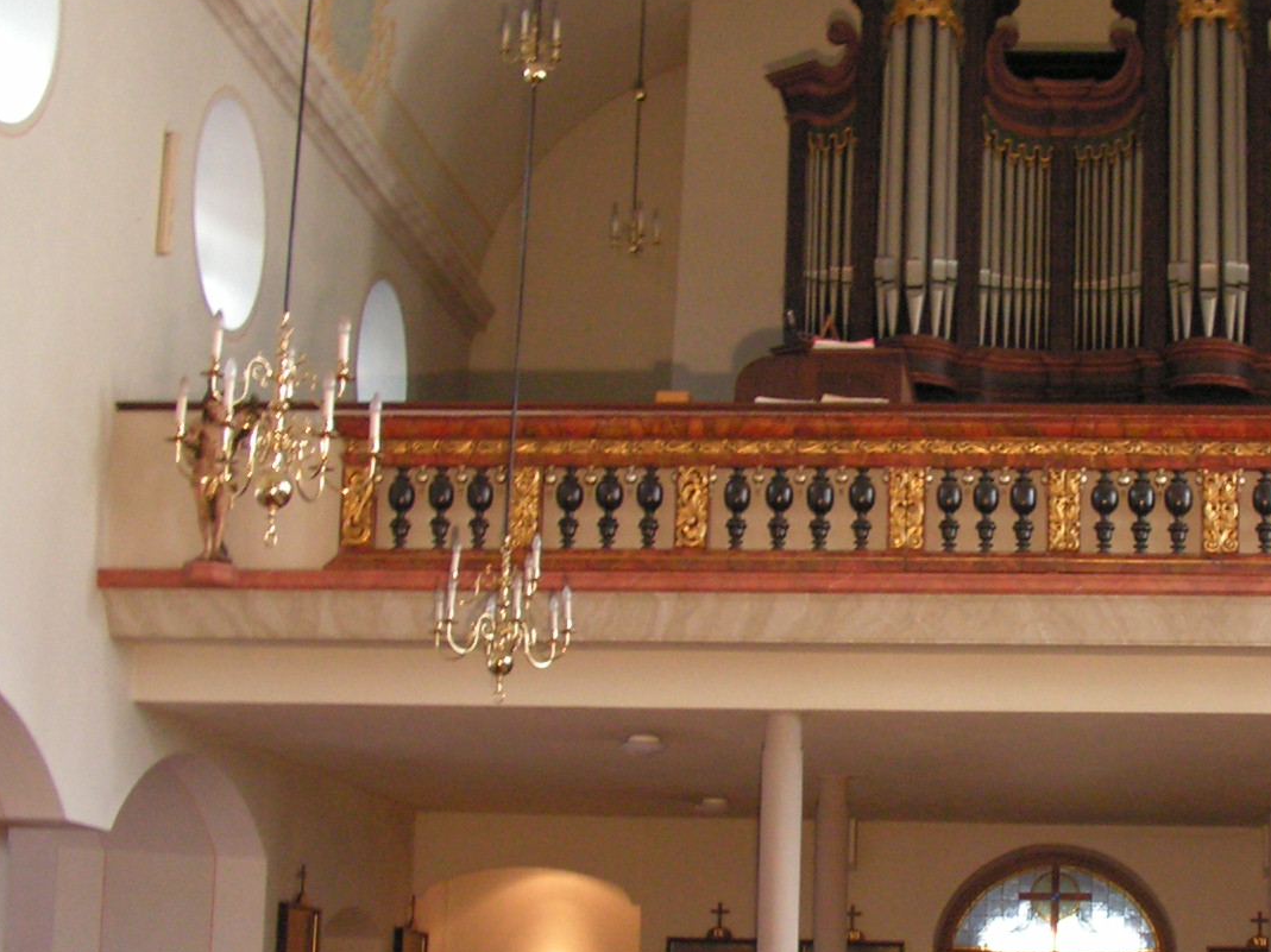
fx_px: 2533
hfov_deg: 27.6
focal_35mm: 69
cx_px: 1003
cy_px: 595
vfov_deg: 21.3
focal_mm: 6
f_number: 3.2
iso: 200
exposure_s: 1/3
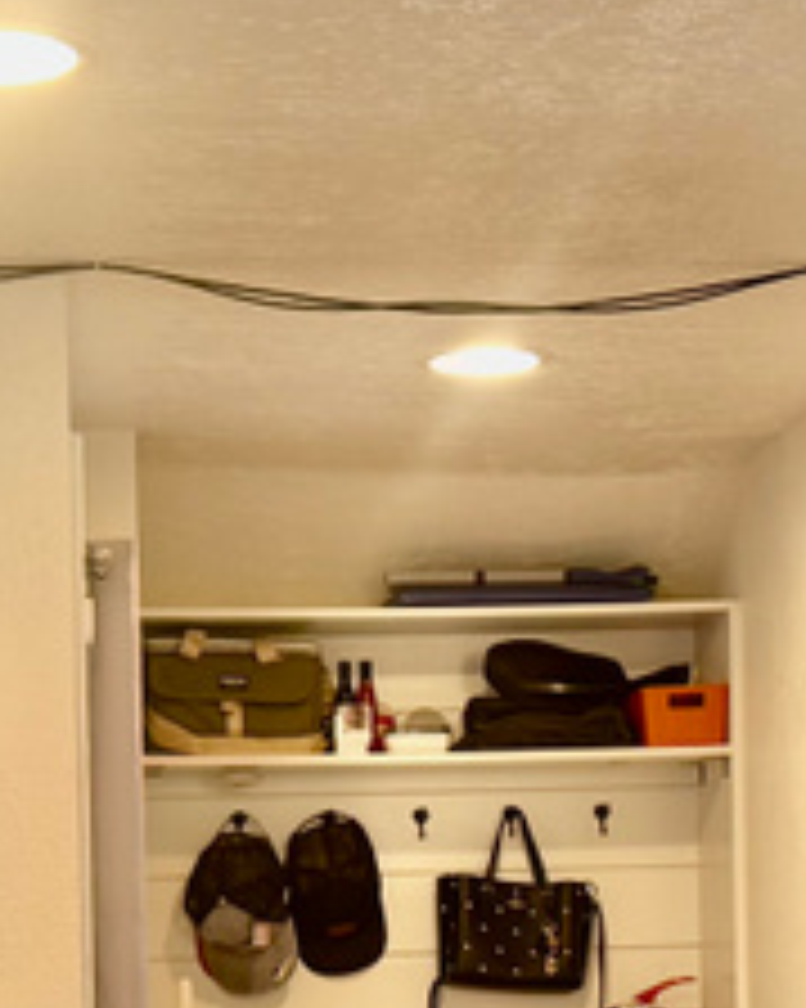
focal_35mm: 107
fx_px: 3193
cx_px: 342
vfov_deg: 17.4
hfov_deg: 14.4
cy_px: 1058
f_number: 1.78
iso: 125
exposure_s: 1/60
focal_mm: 6.76
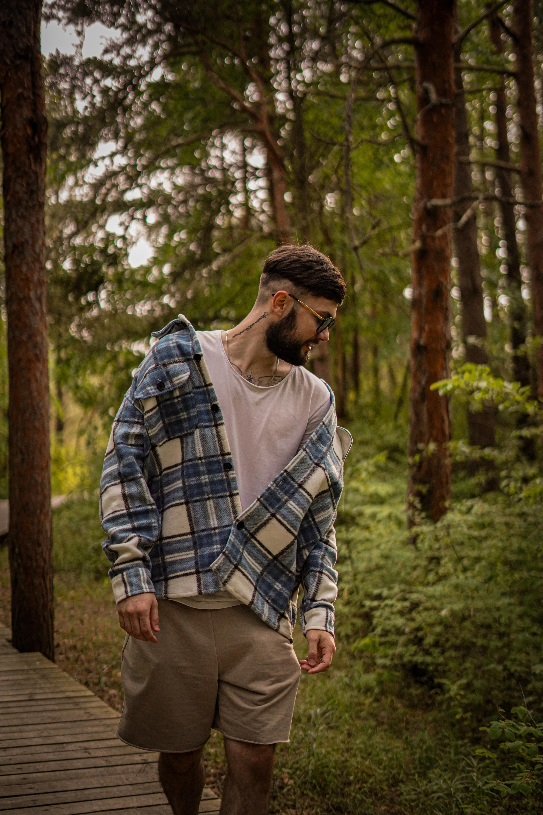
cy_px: 408
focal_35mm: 50
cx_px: 272
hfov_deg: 27.0
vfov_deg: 39.6
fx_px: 1131
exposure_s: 1/5000
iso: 3200
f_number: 1.8
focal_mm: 50
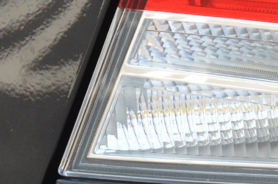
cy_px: 235
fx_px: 8300
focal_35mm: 1077
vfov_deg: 1.3
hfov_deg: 1.9
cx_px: 196
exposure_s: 1/800
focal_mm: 200
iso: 800
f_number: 5.6
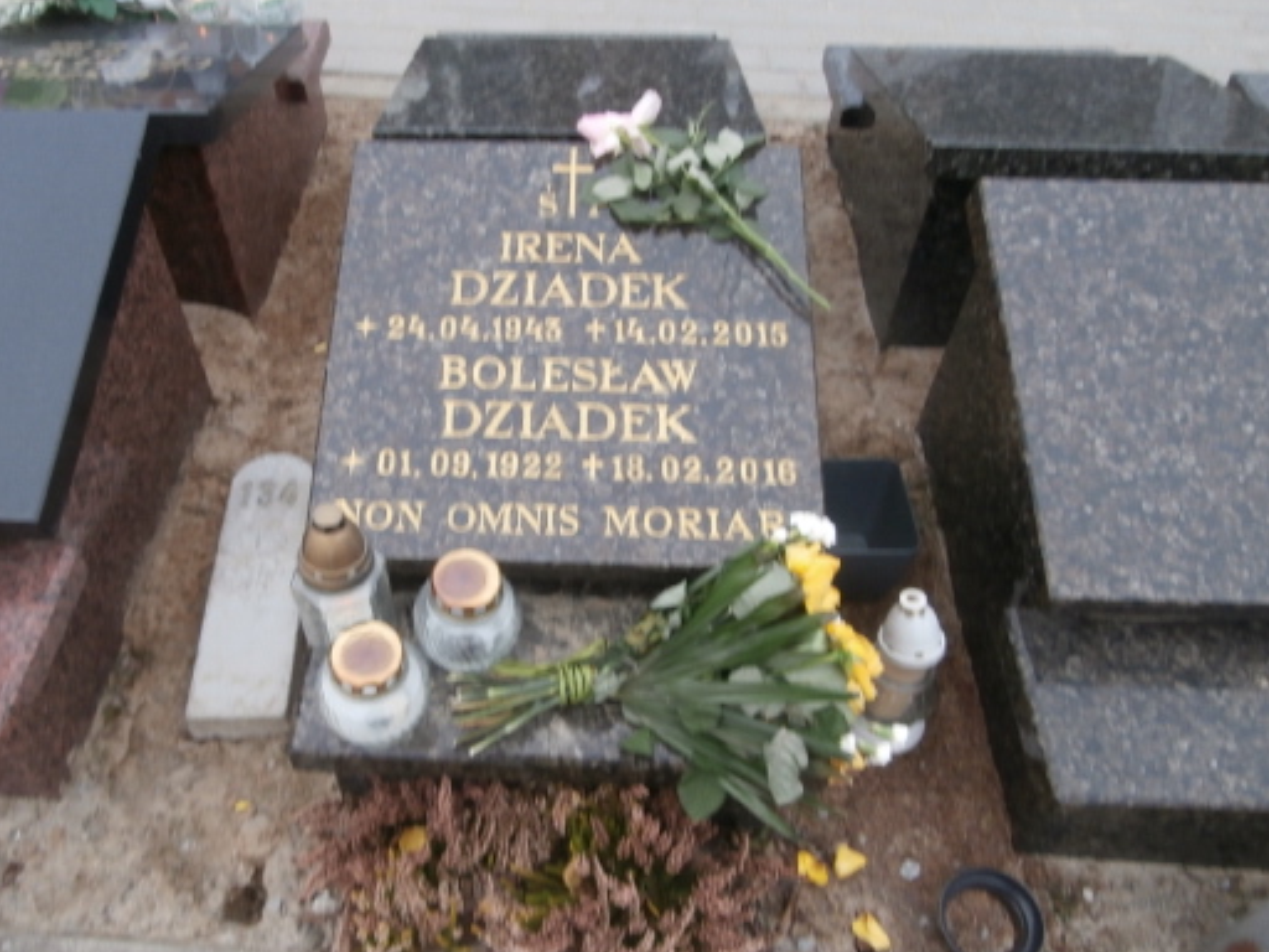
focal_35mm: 30
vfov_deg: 46.7
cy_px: 426
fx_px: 1100
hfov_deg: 59.5
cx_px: 511
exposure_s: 1/100
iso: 100
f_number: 3
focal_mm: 4.2
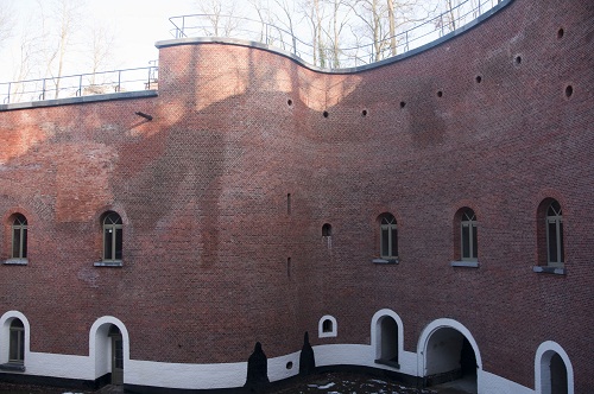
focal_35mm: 27
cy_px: 197
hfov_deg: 67.4
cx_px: 297
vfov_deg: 47.8
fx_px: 445
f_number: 4
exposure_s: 1/160
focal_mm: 18
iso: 200
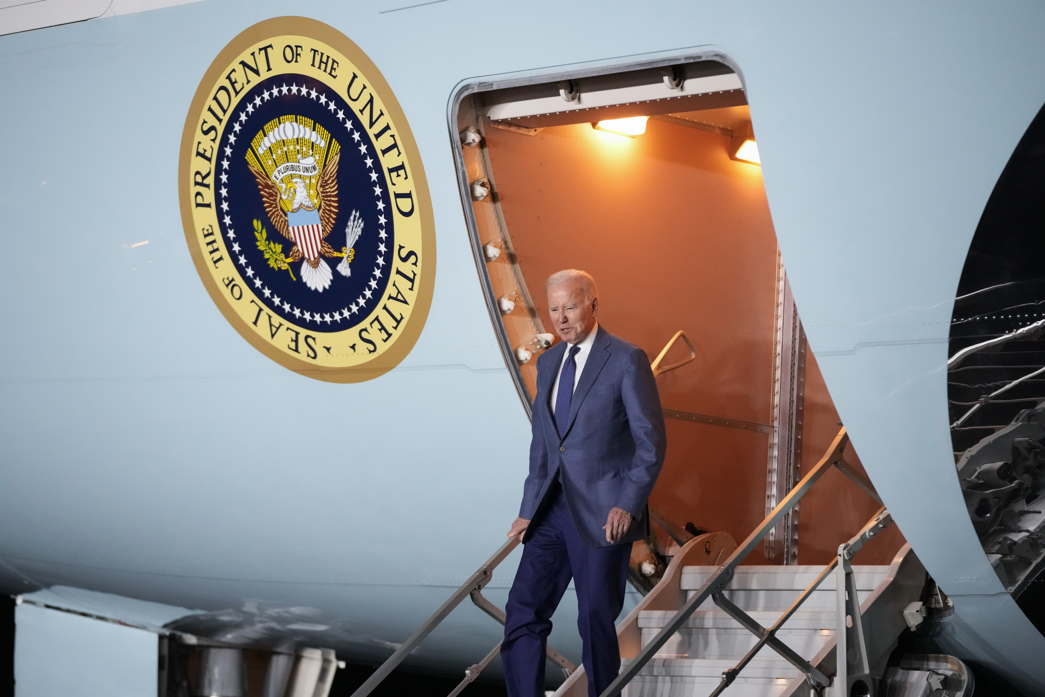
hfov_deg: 14.7
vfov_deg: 9.8
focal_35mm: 140
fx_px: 4064
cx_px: 522
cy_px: 348
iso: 8000
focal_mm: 140
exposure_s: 1/320
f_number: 2.8
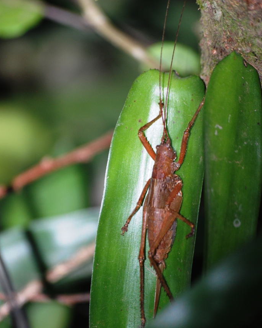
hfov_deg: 3.8
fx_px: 3937
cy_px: 178
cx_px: 131
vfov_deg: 4.8
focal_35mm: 406
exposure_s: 1/160
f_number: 5.3
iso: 400
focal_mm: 240
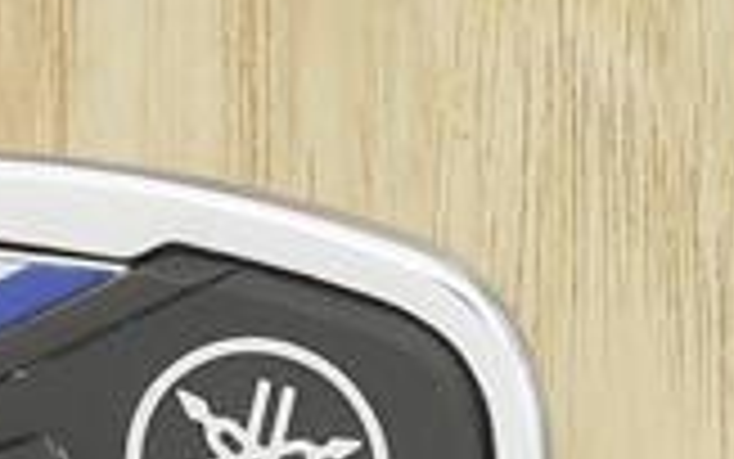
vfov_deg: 3.2
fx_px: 8304
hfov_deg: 5.1
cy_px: 644
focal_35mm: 415
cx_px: 718
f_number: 4.5
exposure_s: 1/40
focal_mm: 25
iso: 1600
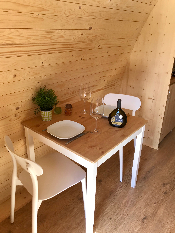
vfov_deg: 63.4
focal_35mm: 28
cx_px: 88
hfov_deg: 49.7
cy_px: 116
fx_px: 189
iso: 20
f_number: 1.8
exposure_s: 1/108
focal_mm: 3.99
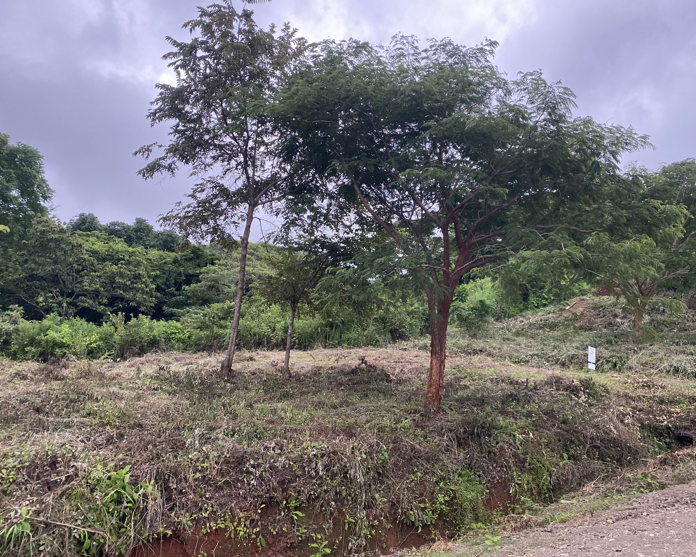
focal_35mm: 28
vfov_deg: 51.5
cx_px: 370
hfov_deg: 62.2
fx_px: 577
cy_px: 272
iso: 125
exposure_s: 1/121
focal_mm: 4.25
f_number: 1.8
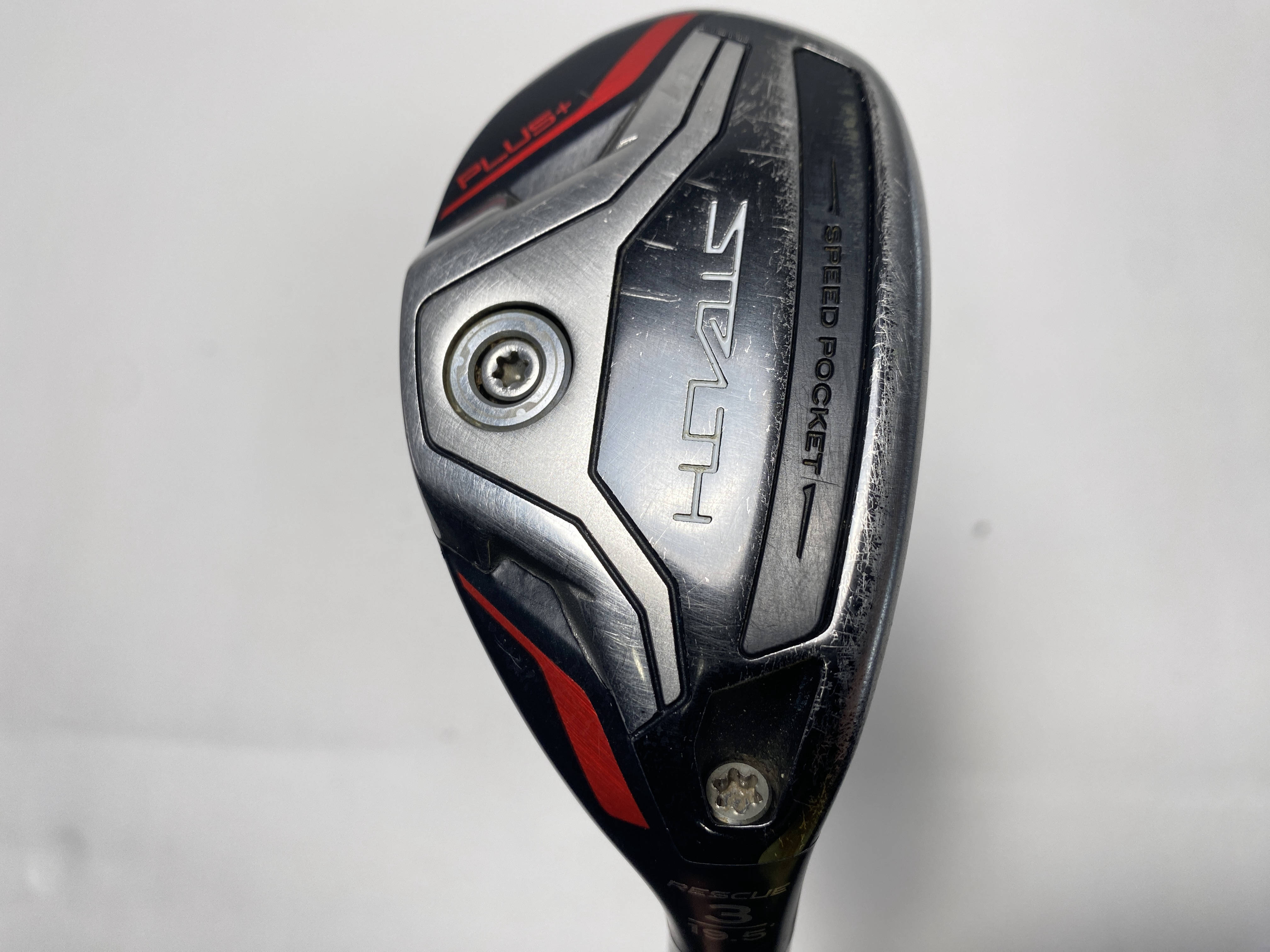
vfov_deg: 54.9
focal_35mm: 25
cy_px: 476
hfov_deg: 69.4
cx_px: 635
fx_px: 917
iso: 32
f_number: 1.8
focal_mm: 4.25
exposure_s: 1/517
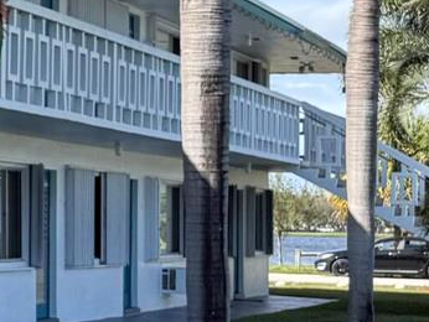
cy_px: 130
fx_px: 1761
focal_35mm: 142
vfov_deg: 10.5
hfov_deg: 11.3
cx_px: -644
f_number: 1.78
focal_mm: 6.76
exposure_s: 1/1901
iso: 80
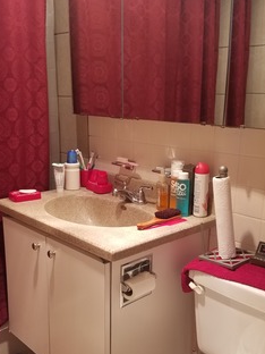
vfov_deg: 46.5
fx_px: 408
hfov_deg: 35.9
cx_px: 123
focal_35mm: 40
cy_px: 217
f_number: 1.7
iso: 125
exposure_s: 1/60
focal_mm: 4.2
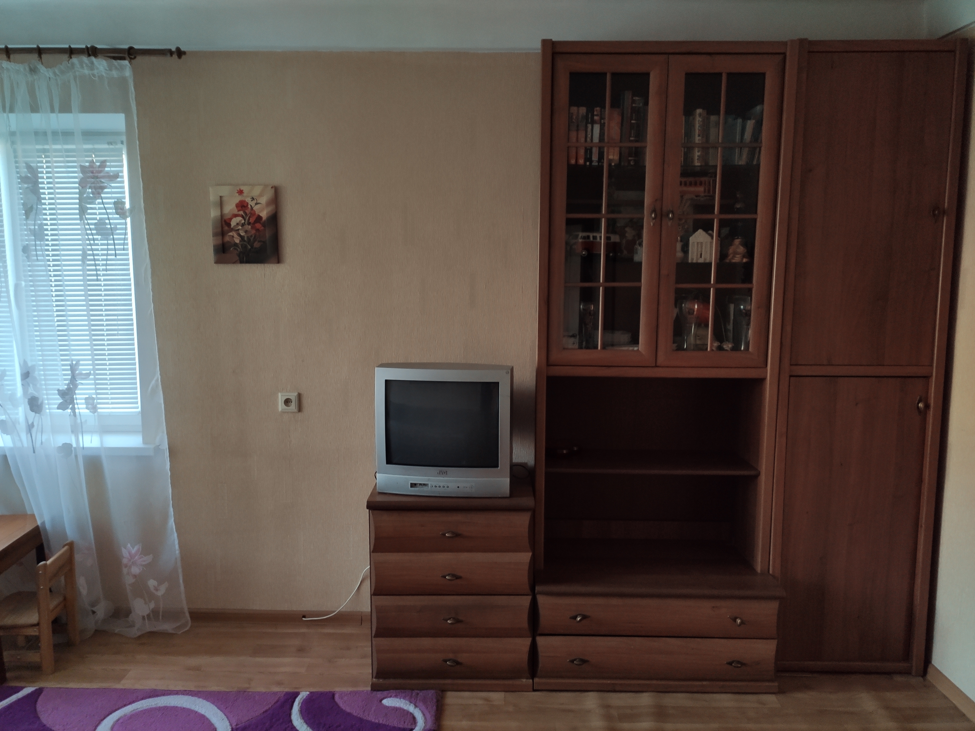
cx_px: 488
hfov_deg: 67.3
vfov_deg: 53.1
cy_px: 366
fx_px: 732
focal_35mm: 26
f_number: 1.75
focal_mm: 4.77
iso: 490
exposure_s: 1/29
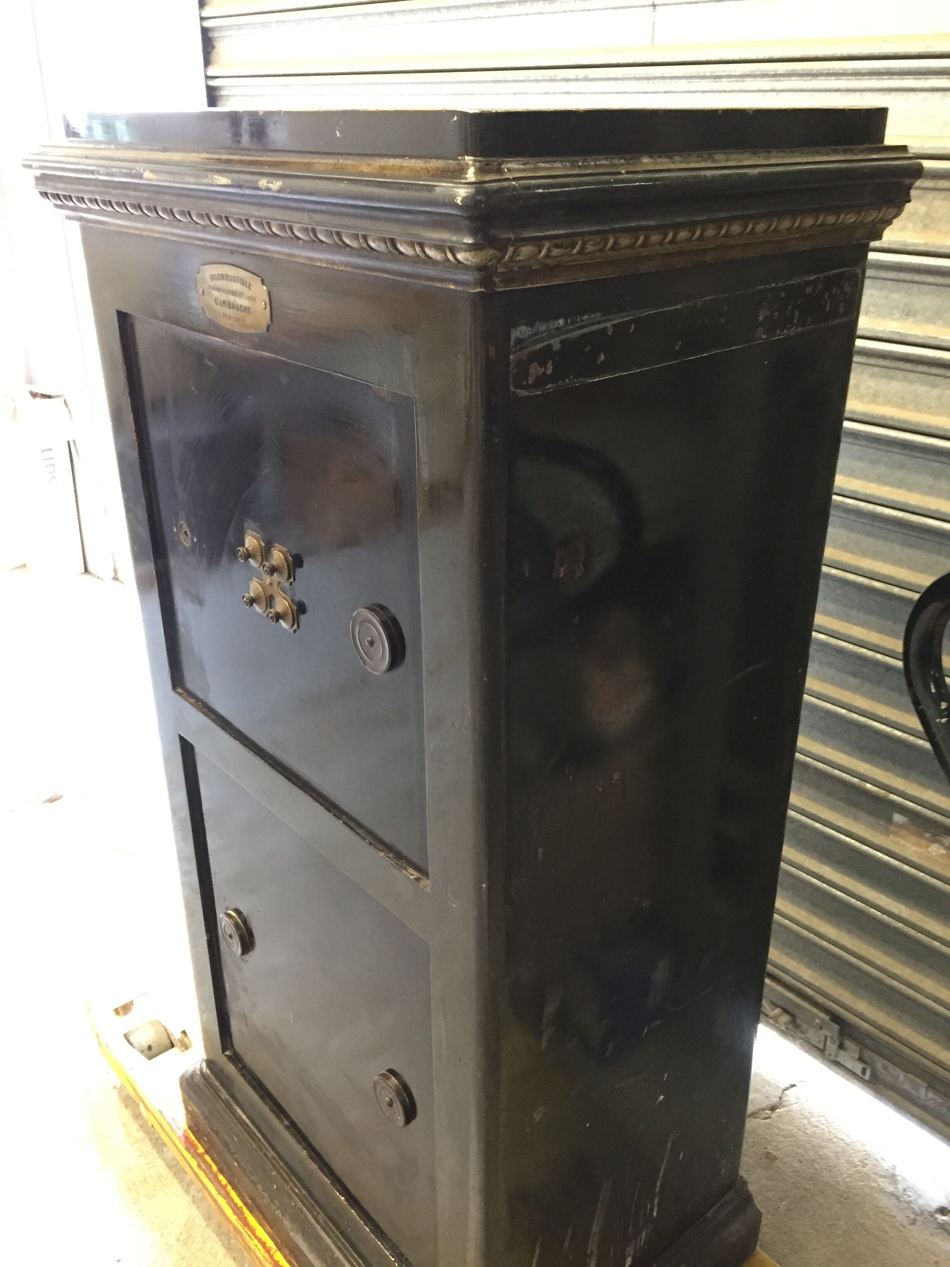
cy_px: 634
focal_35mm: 29
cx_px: 475
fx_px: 1061
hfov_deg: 48.2
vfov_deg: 61.7
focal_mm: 4.15
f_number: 2.2
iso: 250
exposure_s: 1/20
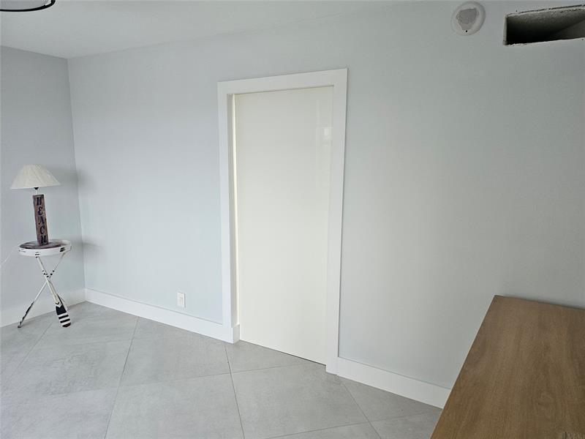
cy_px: 220
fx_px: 406
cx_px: 292
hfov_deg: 71.6
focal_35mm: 24
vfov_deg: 56.8
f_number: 1.8
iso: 250
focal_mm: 5
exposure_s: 1/120
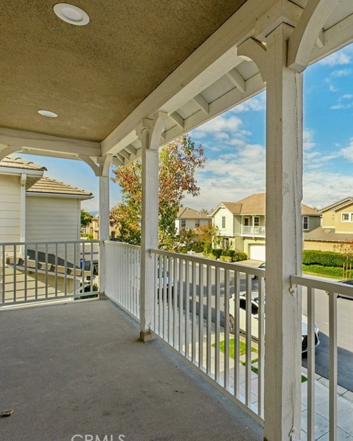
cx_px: 255
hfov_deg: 60.4
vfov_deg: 75.0
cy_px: 221
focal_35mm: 22
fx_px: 287
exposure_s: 1/240
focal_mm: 10
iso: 400
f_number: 8
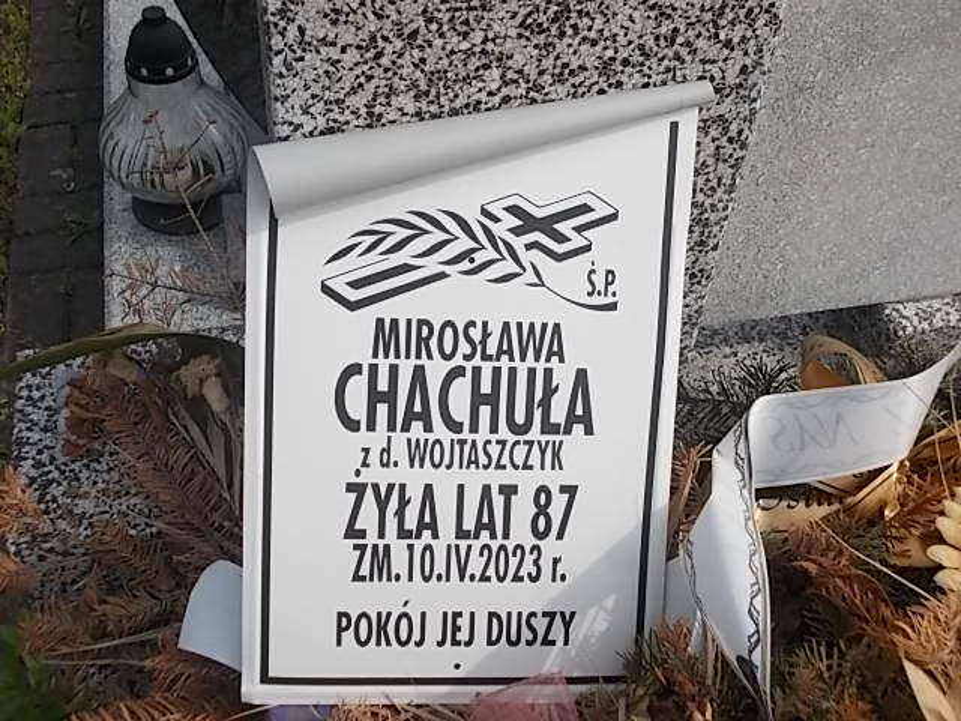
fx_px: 1194
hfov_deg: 43.9
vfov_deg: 33.6
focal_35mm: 43
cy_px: 360
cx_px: 480
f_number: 6.5
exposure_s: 1/160
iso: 80
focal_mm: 6.1
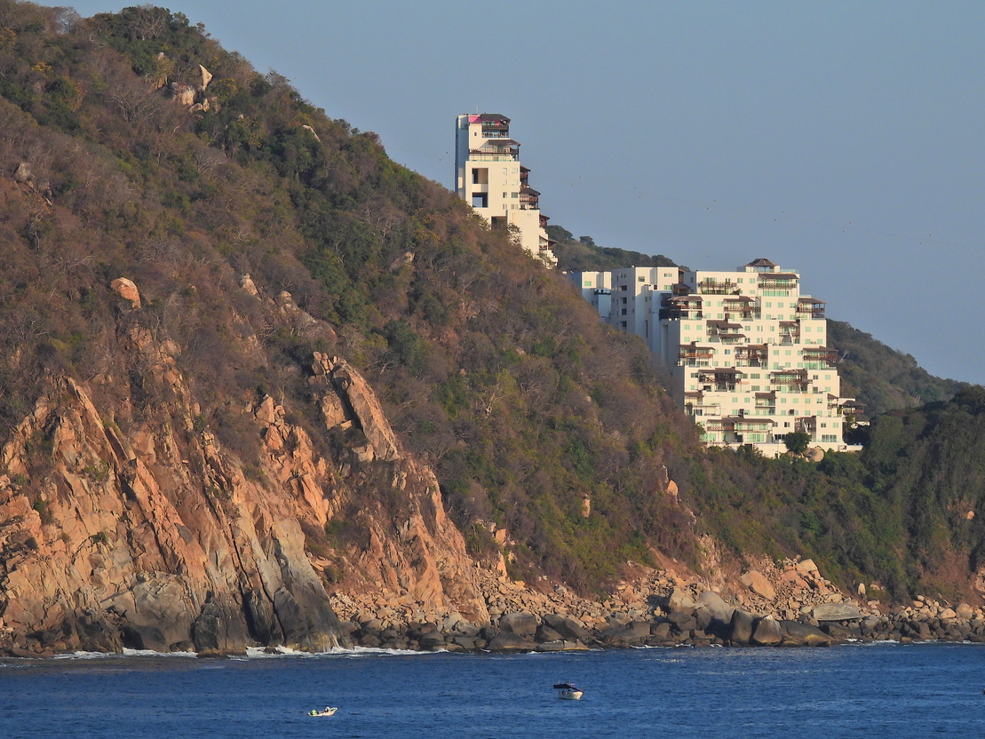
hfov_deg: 6.6
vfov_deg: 5.0
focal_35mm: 300
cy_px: 359
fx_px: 8537
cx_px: 567
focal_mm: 46.4
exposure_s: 1/1000
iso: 100
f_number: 4.5
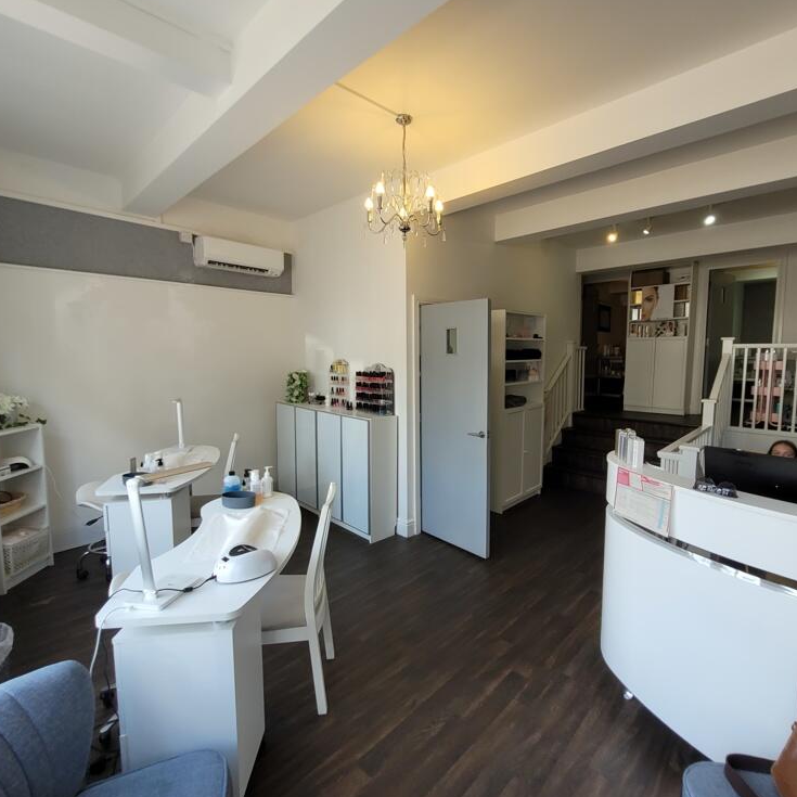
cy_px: 387
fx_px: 417
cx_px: 437
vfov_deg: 87.4
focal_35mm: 16
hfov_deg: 87.2
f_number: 2.2
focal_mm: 1.74
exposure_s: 1/50
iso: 50
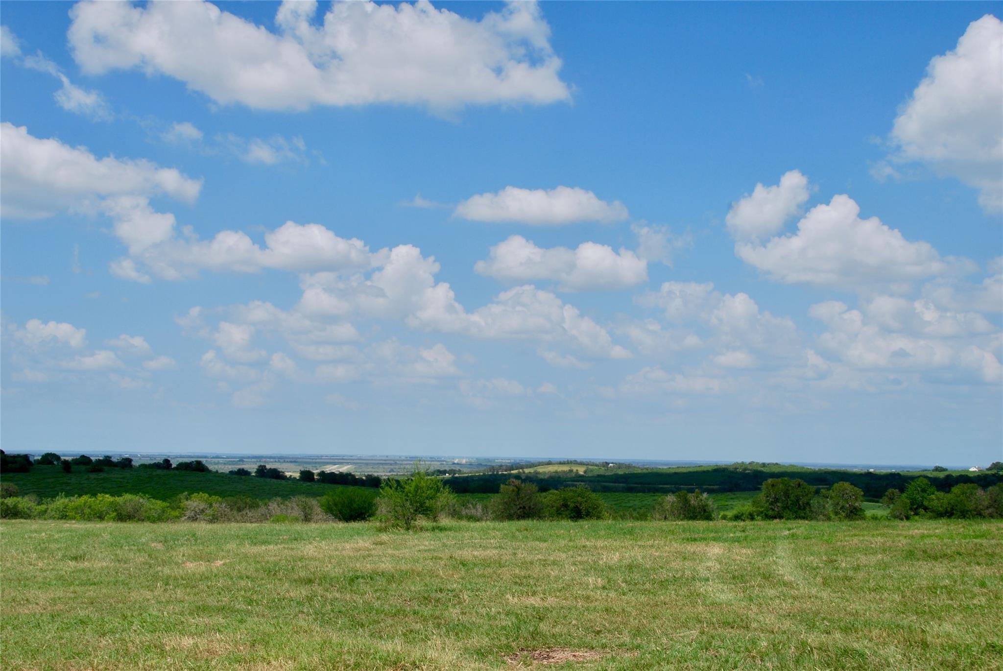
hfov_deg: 44.9
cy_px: 336
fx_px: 1213
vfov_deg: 30.9
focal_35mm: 44
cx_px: 502
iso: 100
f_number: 9
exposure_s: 1/320
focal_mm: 29
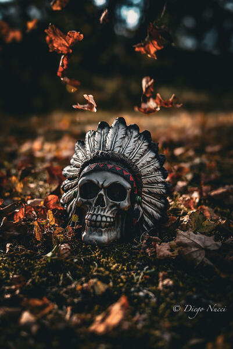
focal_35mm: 50
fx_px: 485
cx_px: 116
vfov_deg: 39.6
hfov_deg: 27.0
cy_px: 174
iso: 50
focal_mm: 50
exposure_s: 1/640
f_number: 2.8
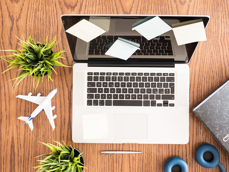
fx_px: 304
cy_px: 86
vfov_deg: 31.5
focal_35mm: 46
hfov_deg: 41.2
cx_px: 114
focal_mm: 23
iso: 800
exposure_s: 1/100
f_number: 4
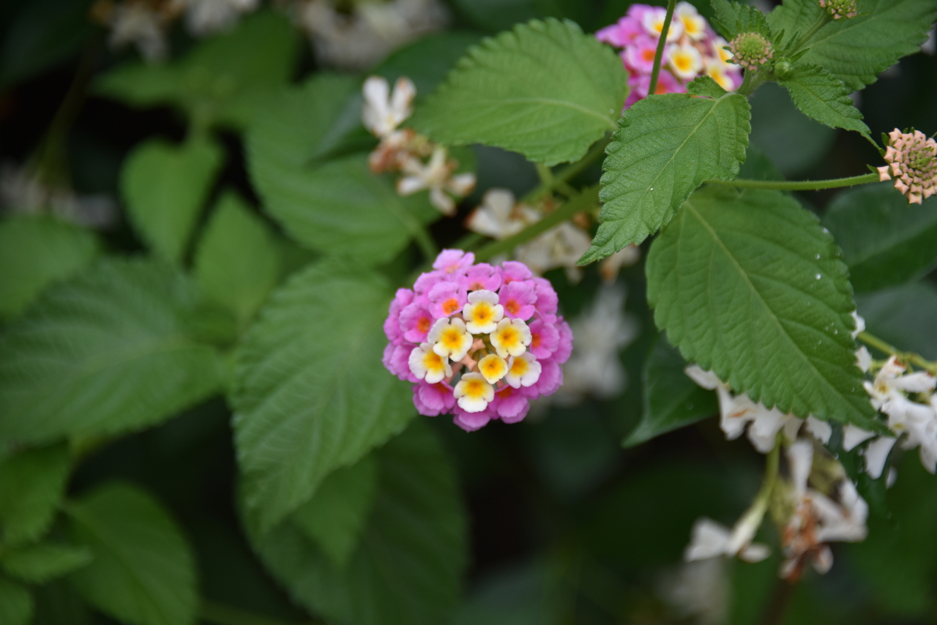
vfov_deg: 4.6
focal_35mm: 300
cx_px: 468
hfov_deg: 6.9
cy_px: 312
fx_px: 7810
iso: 280
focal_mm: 300
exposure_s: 1/640
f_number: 5.6
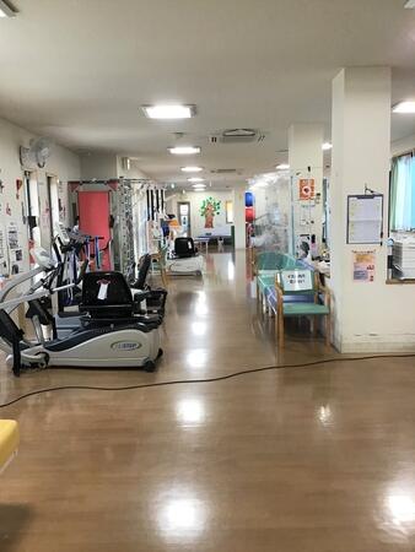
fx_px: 495
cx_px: 208
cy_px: 276
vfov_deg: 58.3
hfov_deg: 45.5
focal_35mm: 31
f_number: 2.4
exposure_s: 1/30
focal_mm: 3.3
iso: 64
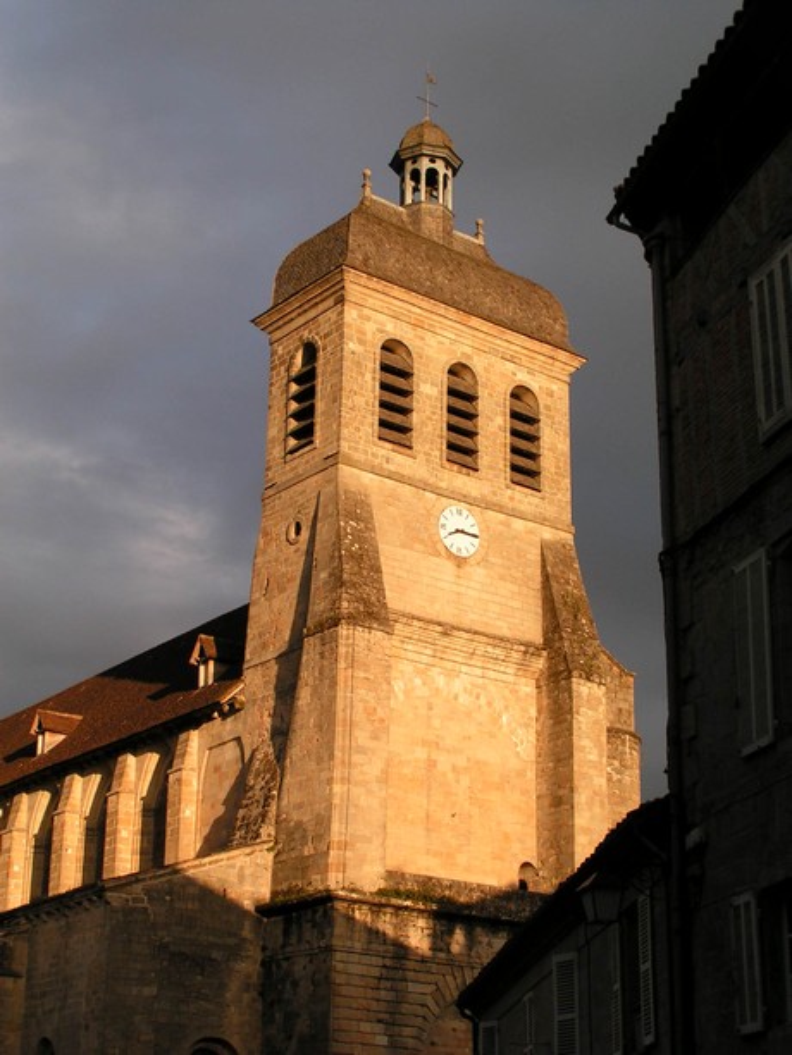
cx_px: 396
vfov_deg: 33.8
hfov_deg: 25.7
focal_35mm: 57
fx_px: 1738
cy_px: 528
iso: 50
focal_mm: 8.7
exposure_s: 1/125
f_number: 5
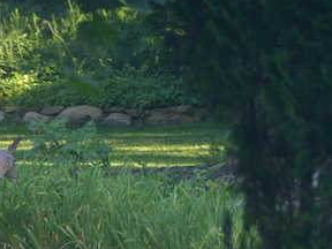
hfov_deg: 3.8
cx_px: 65
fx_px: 4949
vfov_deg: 2.9
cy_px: 205
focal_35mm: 516
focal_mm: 50.2
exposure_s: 1/80
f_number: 2.8
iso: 250
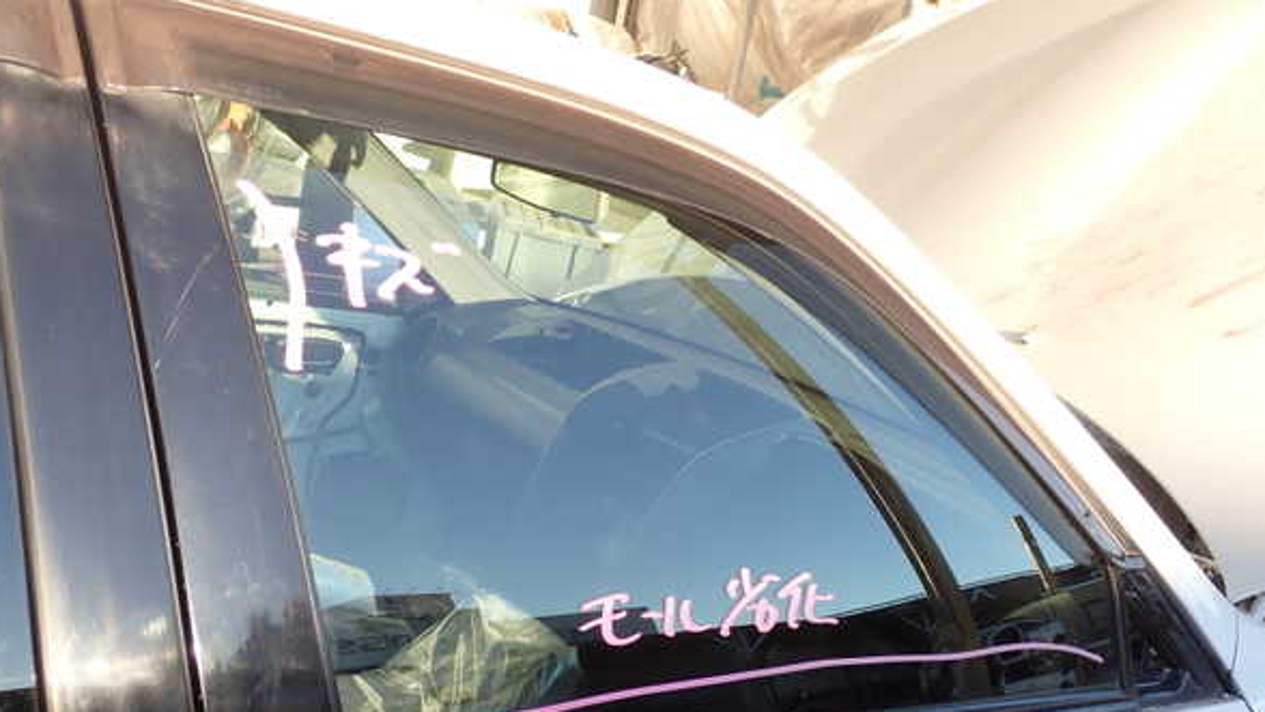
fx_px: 1342
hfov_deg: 50.5
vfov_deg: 29.7
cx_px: 635
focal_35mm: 40
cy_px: 413
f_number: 3.5
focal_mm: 6.37
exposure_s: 1/125
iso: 100
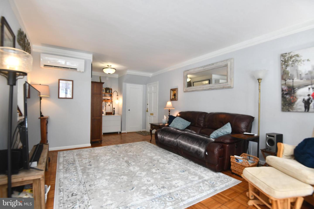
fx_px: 148
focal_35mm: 17
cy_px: 104
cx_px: 157
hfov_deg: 93.3
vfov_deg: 70.4
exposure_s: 1/60
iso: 280
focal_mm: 17
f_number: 5
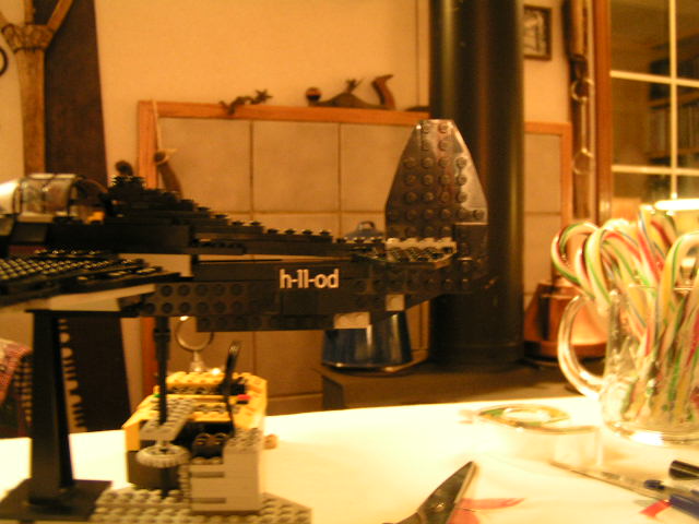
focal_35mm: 38
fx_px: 767
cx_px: 350
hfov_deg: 49.0
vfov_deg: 37.7
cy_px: 262
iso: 200
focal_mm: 5.8
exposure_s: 1/2.5
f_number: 2.8
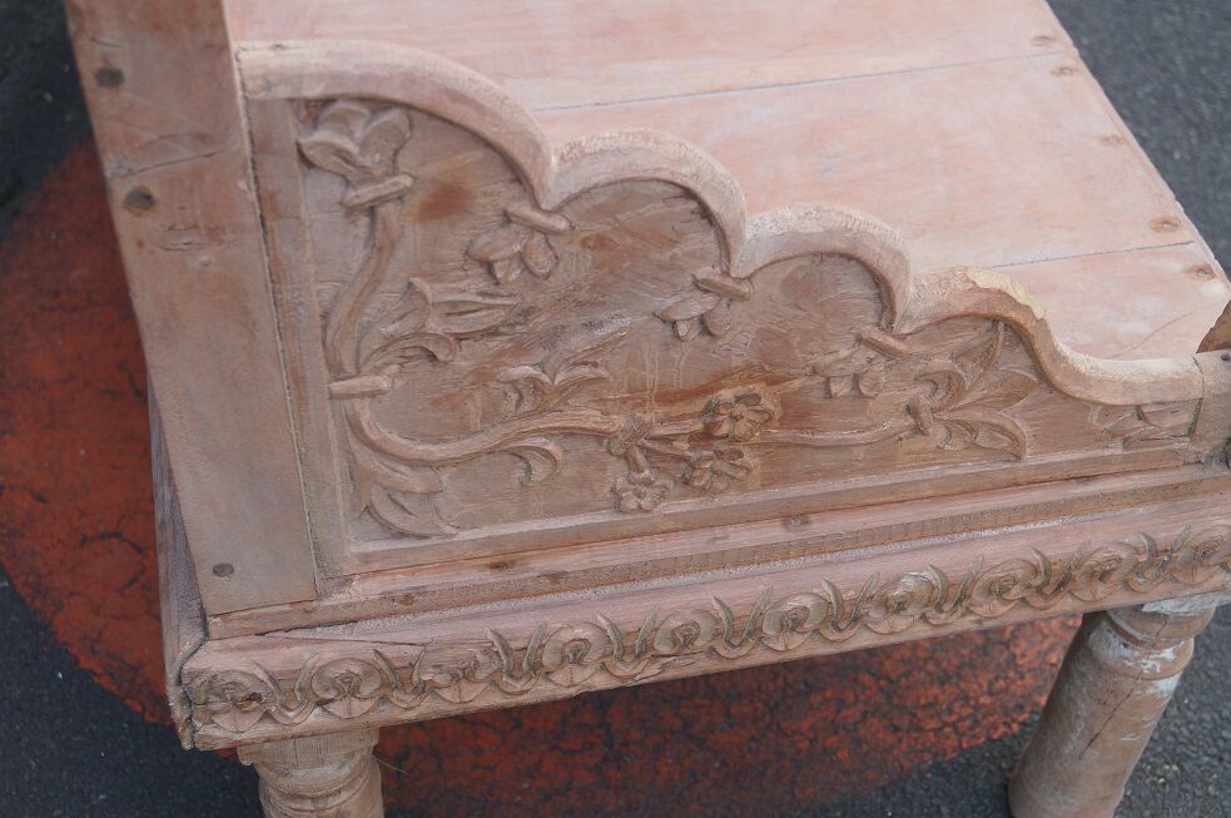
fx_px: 1776
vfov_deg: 25.9
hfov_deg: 38.2
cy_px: 409
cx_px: 616
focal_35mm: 52
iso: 100
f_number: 5
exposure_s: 1/60
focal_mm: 35
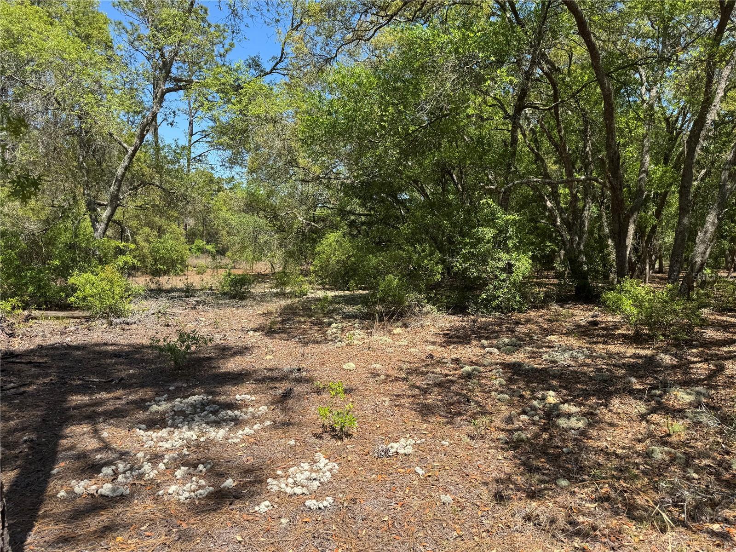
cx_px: 368
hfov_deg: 71.6
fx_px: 510
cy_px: 276
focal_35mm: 24
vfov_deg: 56.8
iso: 80
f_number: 1.78
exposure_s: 1/2041
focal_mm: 6.76
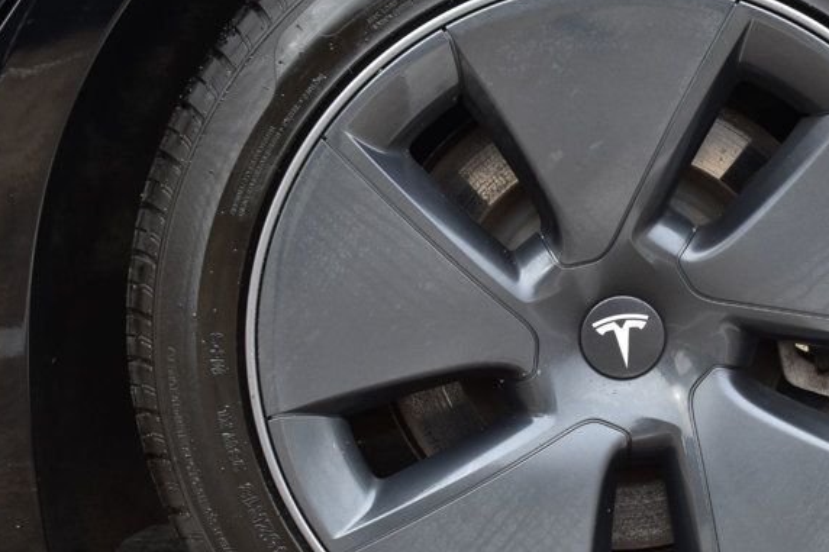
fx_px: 2348
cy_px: 362
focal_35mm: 102
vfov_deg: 13.4
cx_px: 725
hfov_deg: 19.7
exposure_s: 1/40
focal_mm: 38
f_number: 7.1
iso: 400
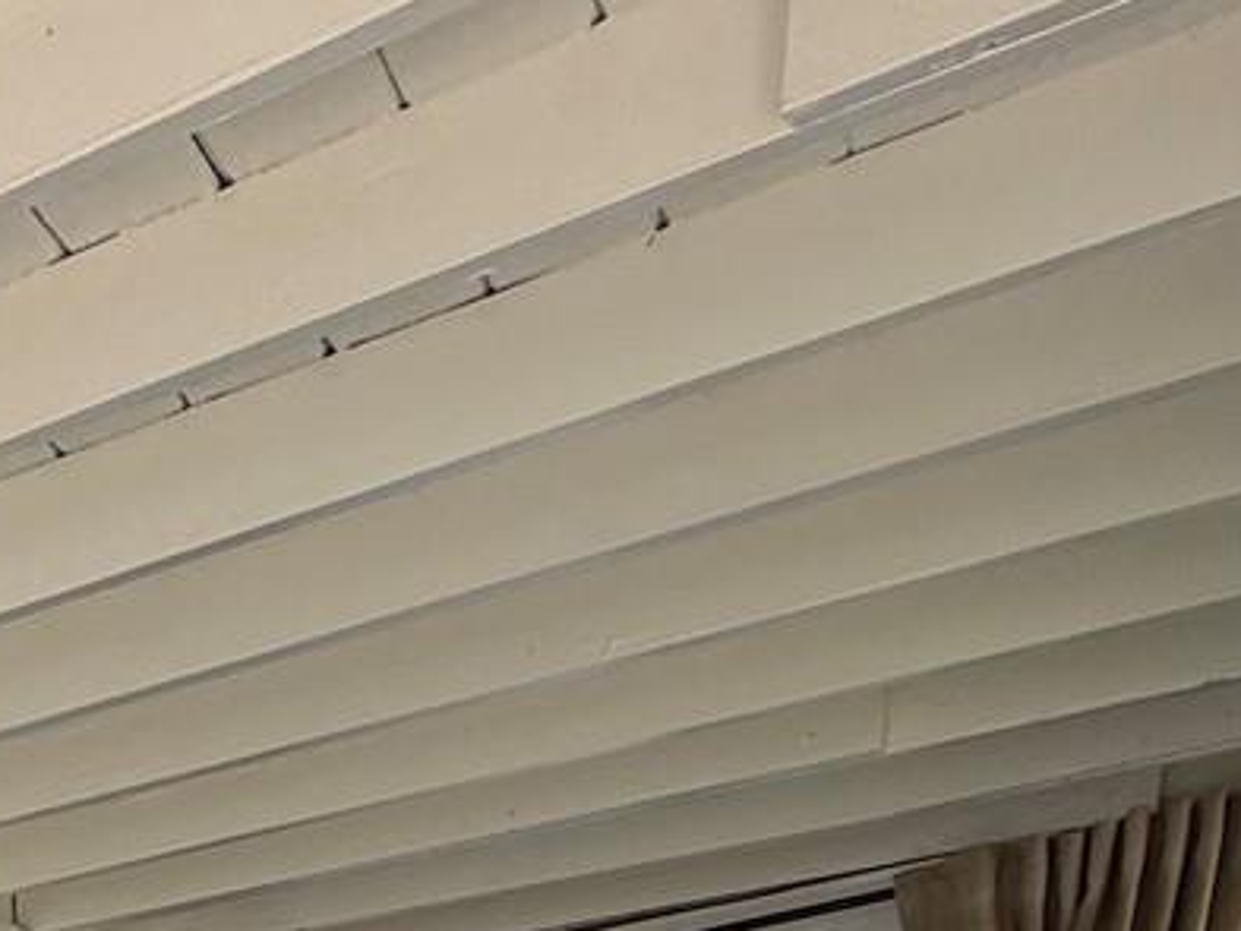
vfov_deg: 18.4
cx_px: -950
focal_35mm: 57
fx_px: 2044
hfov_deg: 22.1
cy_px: 1793
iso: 40
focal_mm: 2.22
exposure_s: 1/171
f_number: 2.2
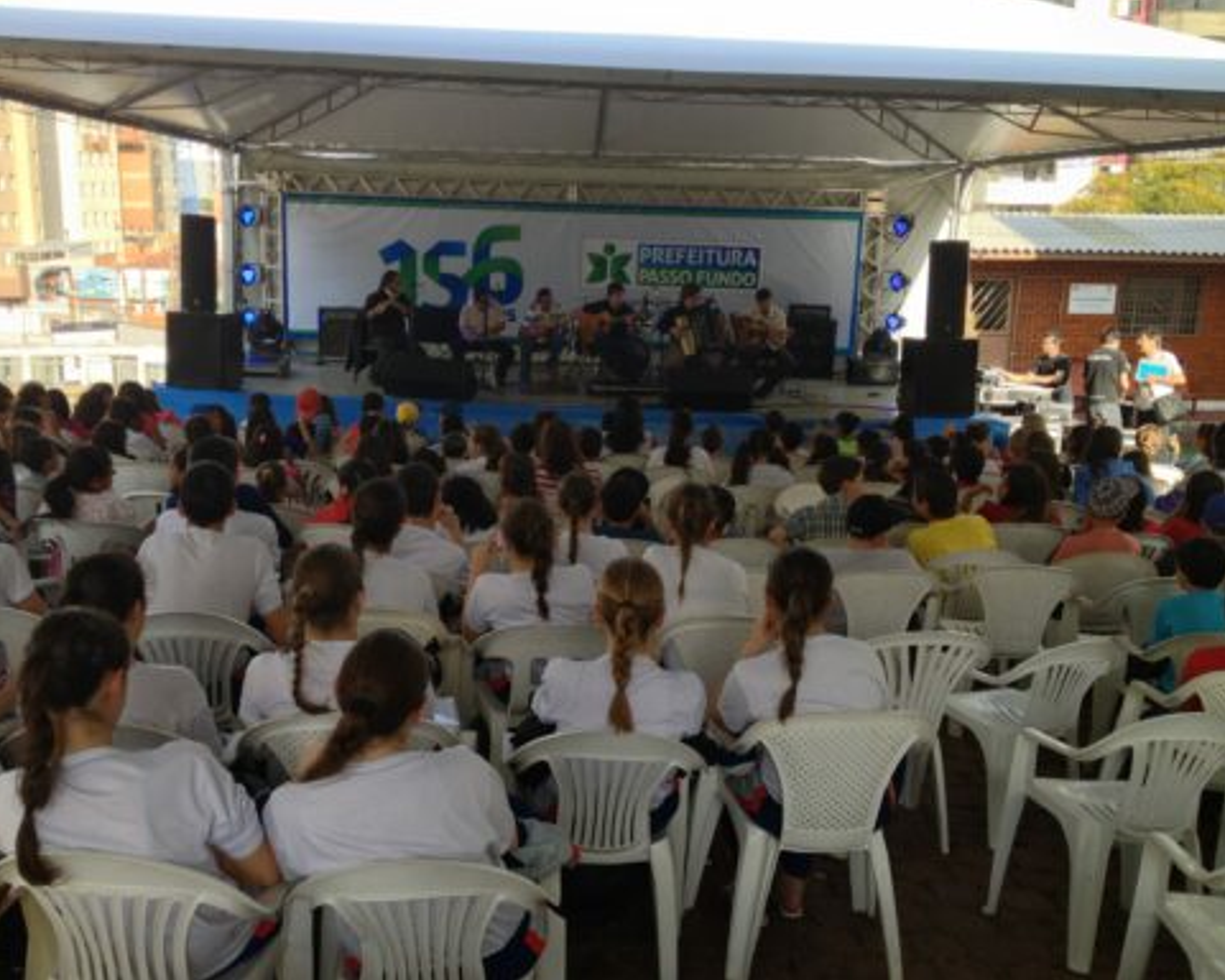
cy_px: 485
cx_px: 572
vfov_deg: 40.1
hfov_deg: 49.0
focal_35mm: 37
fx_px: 1341
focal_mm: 4.28
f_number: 2.4
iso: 50
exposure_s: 1/265
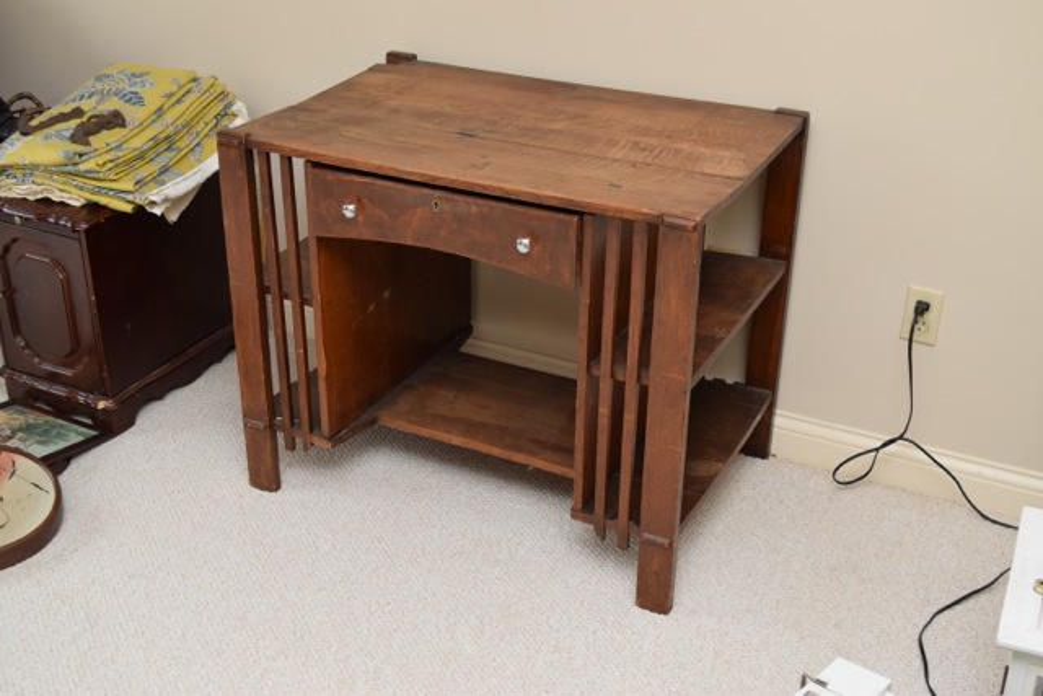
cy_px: 348
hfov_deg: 42.3
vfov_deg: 29.0
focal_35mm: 46
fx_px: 1347
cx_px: 522
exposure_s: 1/125
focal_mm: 31
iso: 800
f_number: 5.6
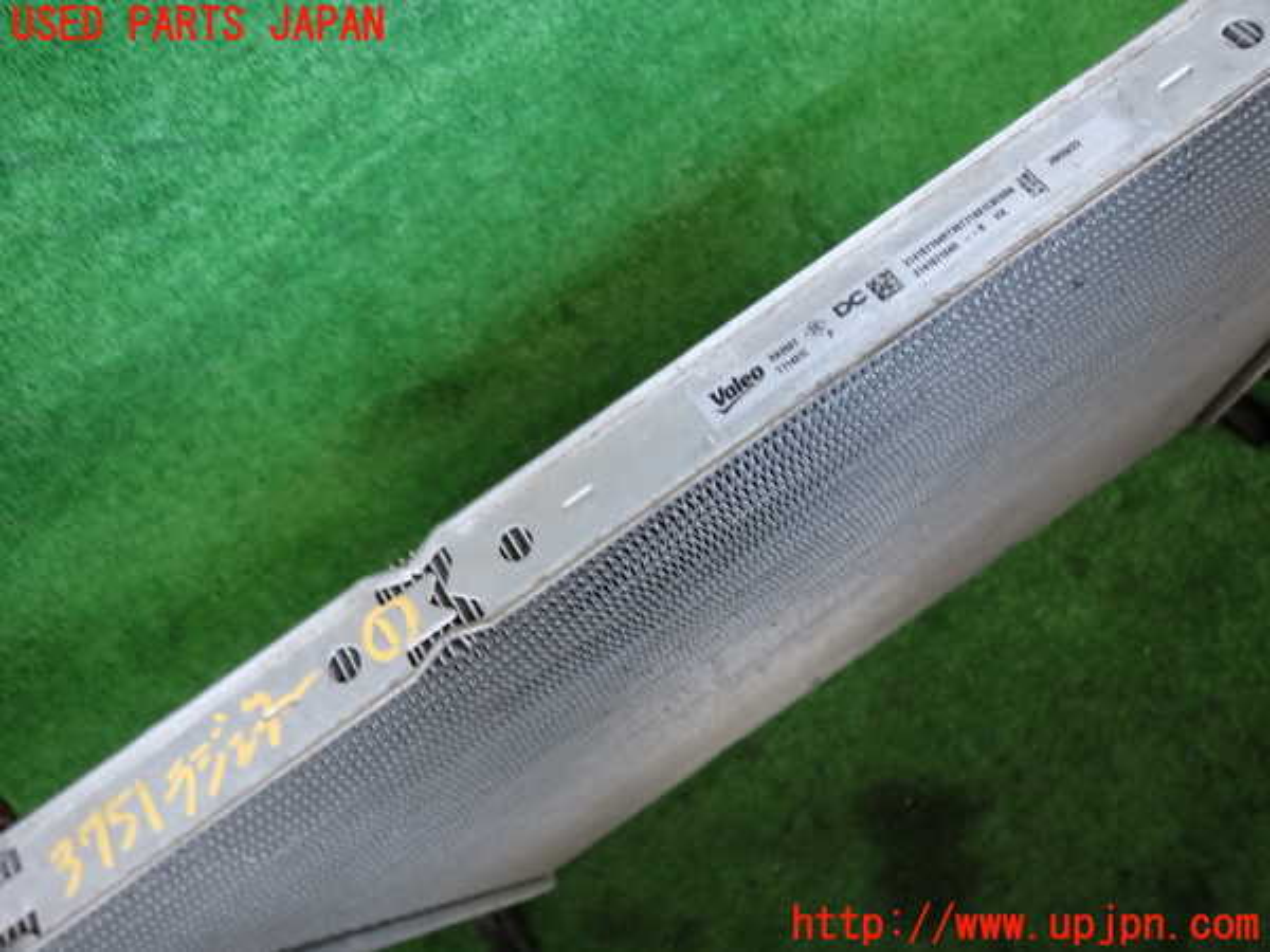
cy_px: 476
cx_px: 635
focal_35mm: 25
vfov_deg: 54.9
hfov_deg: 69.4
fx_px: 917
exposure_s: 1/40
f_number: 2
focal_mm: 4.5
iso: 200
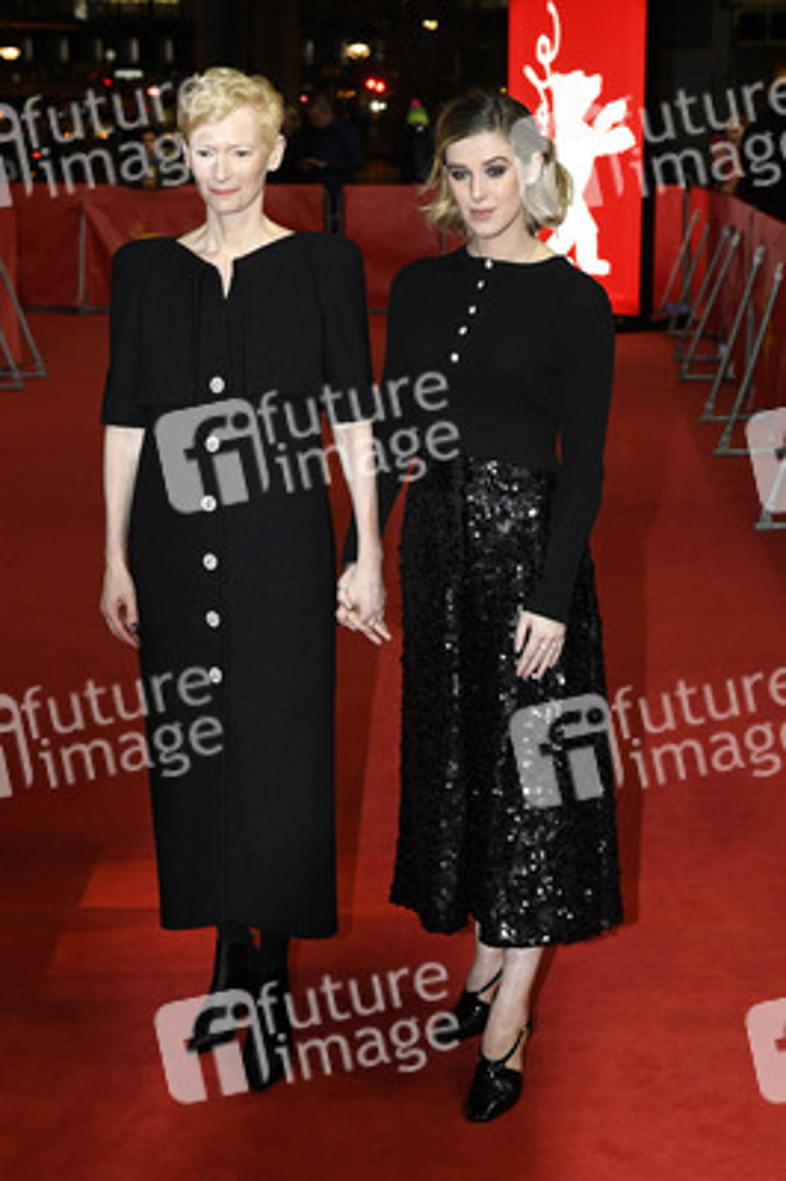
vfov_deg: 38.2
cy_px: 590
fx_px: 1706
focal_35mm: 52
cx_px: 393
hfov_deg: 25.9
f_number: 5
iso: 1600
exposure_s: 1/200
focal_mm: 35
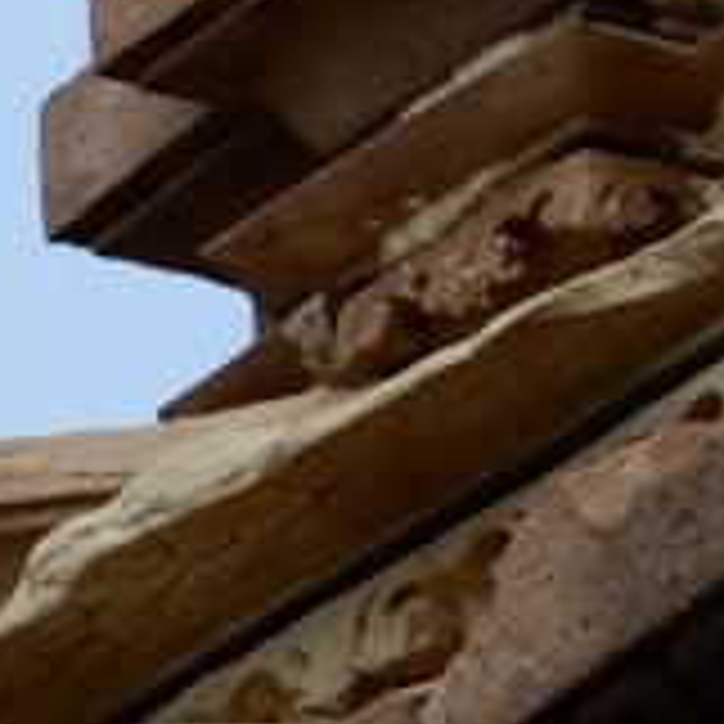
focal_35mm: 1513
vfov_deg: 1.2
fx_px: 35802
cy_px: 317
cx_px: -445
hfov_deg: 1.2
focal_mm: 80.3
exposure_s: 1/250
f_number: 6.3
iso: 80
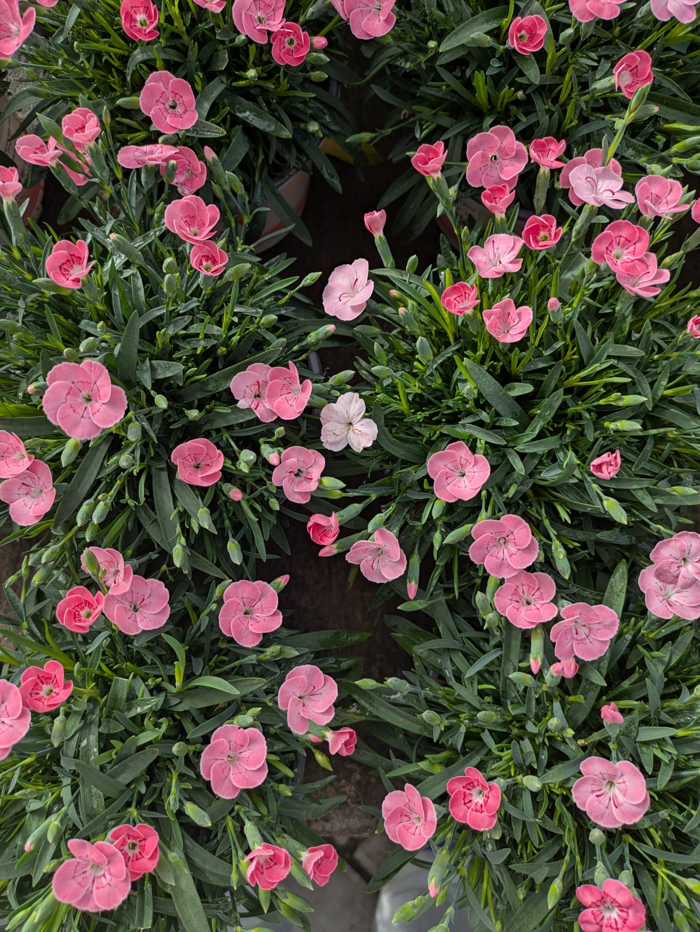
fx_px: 674
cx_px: 350
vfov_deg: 69.4
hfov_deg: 54.9
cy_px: 466
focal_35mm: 25
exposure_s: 1/704
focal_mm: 5.43
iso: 44
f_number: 1.89
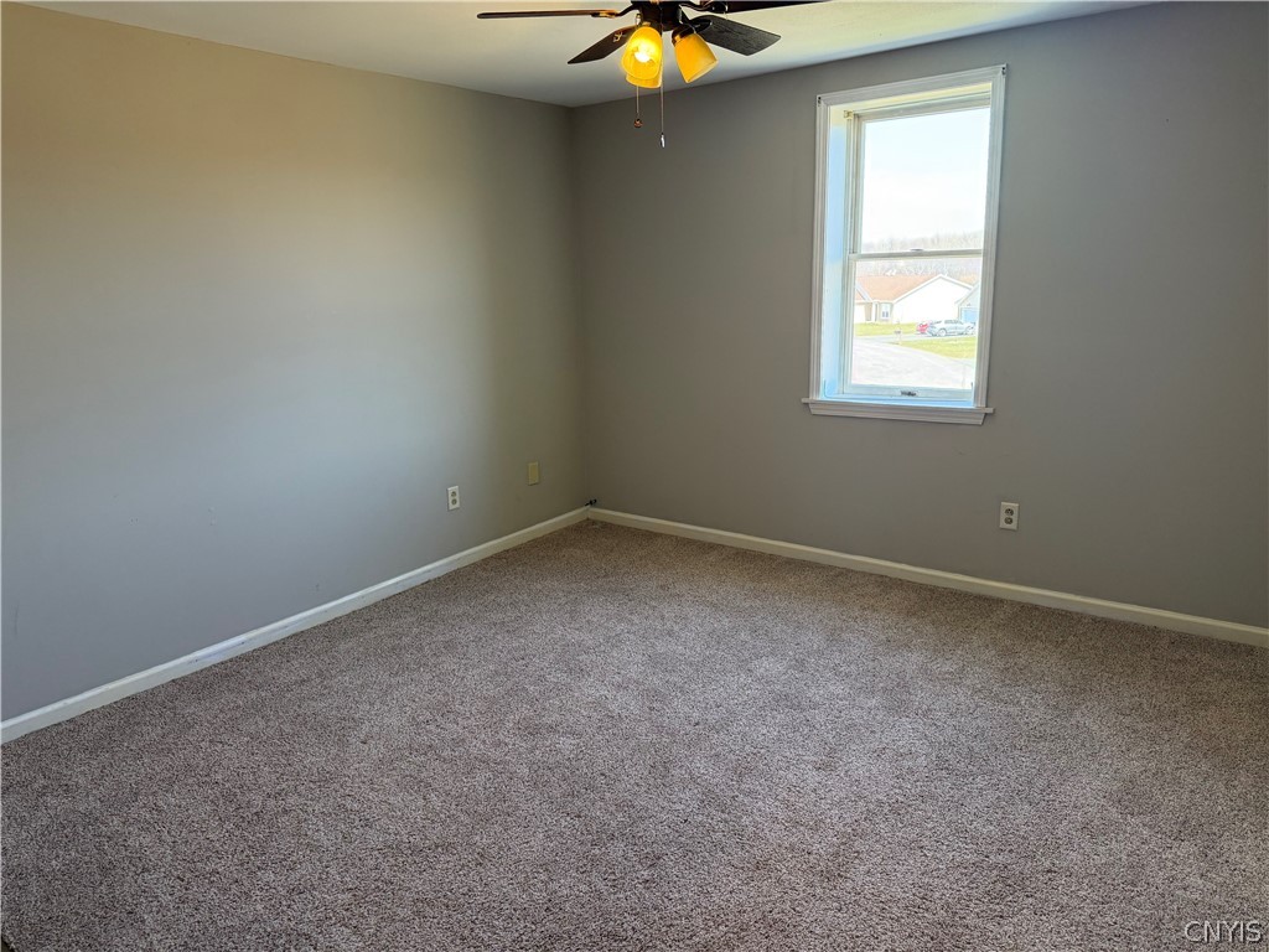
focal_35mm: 24
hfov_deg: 71.6
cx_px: 634
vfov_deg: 56.8
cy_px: 476
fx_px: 880
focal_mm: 6.76
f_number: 1.78
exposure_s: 1/120
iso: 250
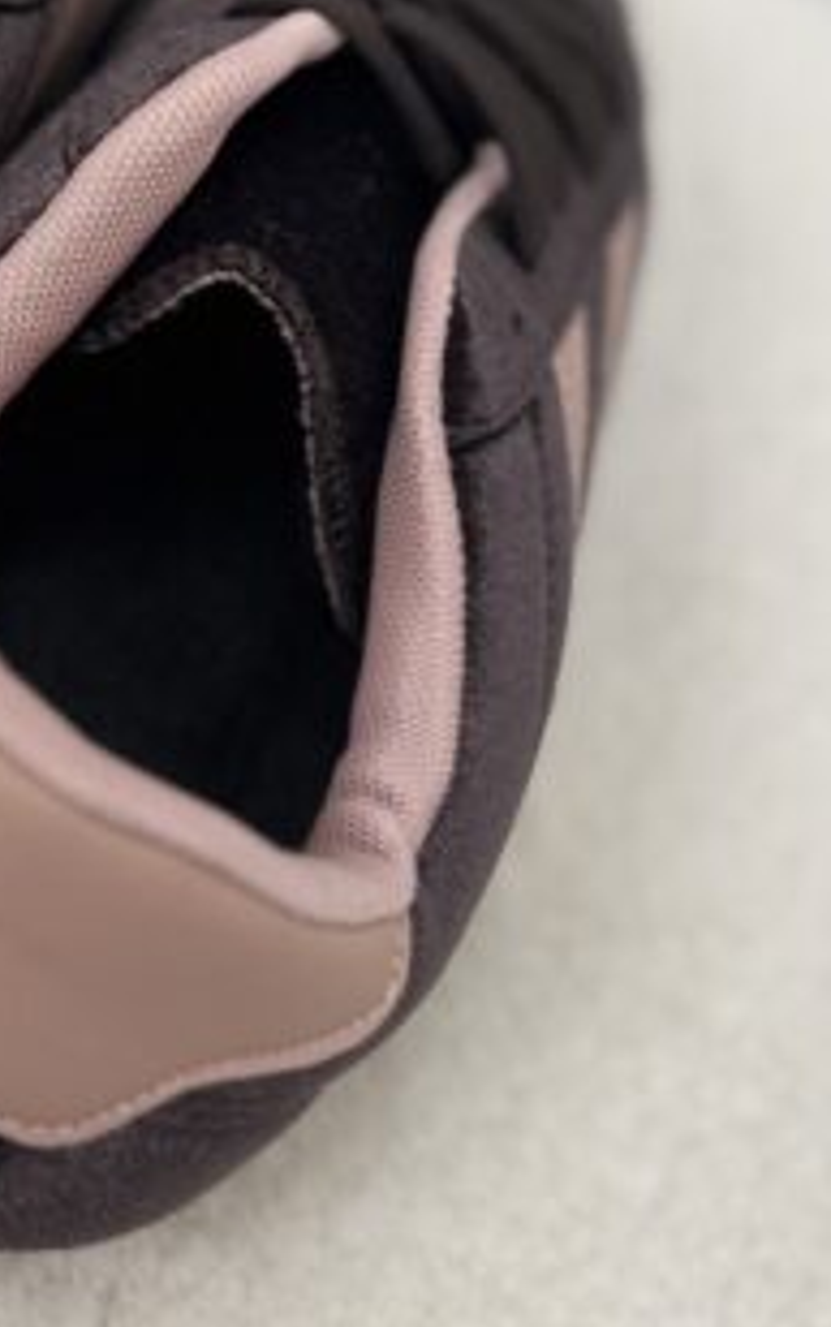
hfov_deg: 18.6
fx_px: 2387
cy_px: 198
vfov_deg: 30.0
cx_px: -185
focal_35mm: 66
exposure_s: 1/260
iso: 64
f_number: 1.78
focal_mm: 6.76
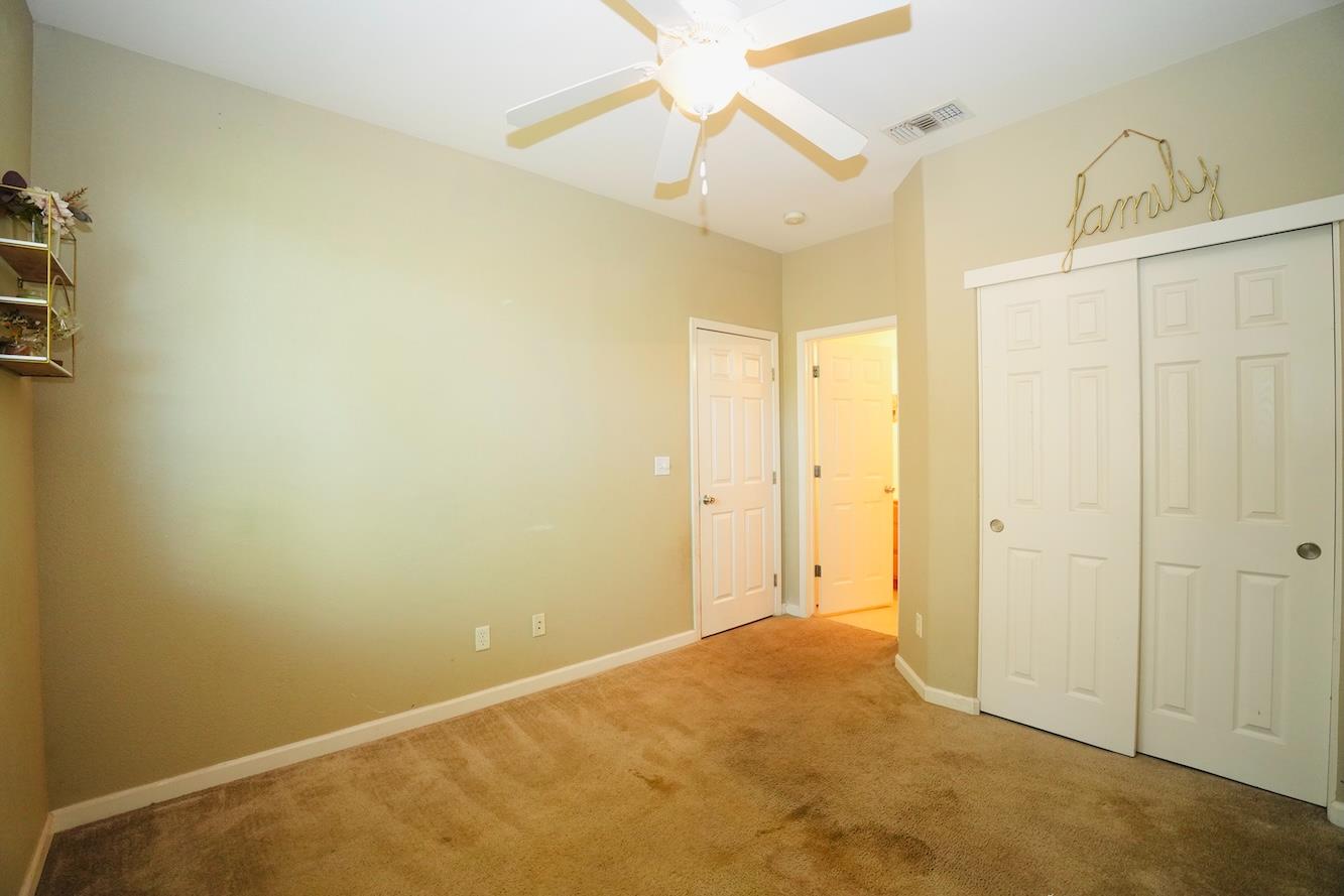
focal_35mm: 15
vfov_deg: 77.3
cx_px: 672
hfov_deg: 100.4
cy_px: 448
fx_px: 560
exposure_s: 1/60
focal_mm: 10
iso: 1250
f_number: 2.8
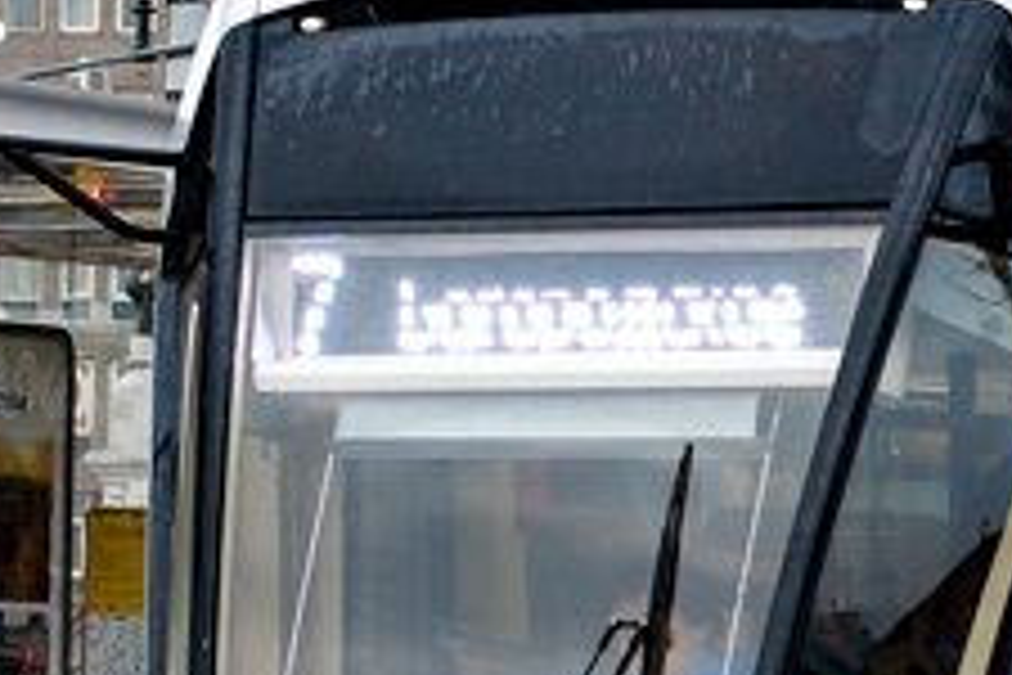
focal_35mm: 264
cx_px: 1115
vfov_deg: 5.2
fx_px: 7411
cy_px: 58
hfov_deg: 7.8
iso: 400
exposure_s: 1/160
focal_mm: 33
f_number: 4
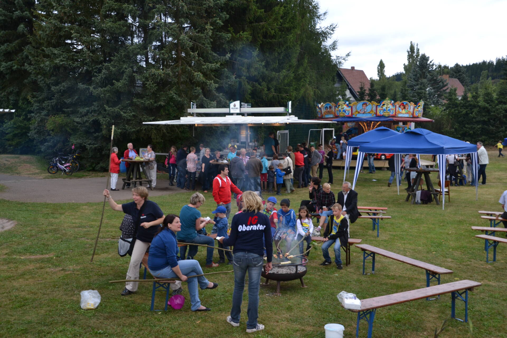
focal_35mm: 40
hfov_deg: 47.9
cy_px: 169
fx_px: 570
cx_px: 254
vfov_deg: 33.0
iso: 160
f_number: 5.6
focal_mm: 27
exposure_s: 1/125
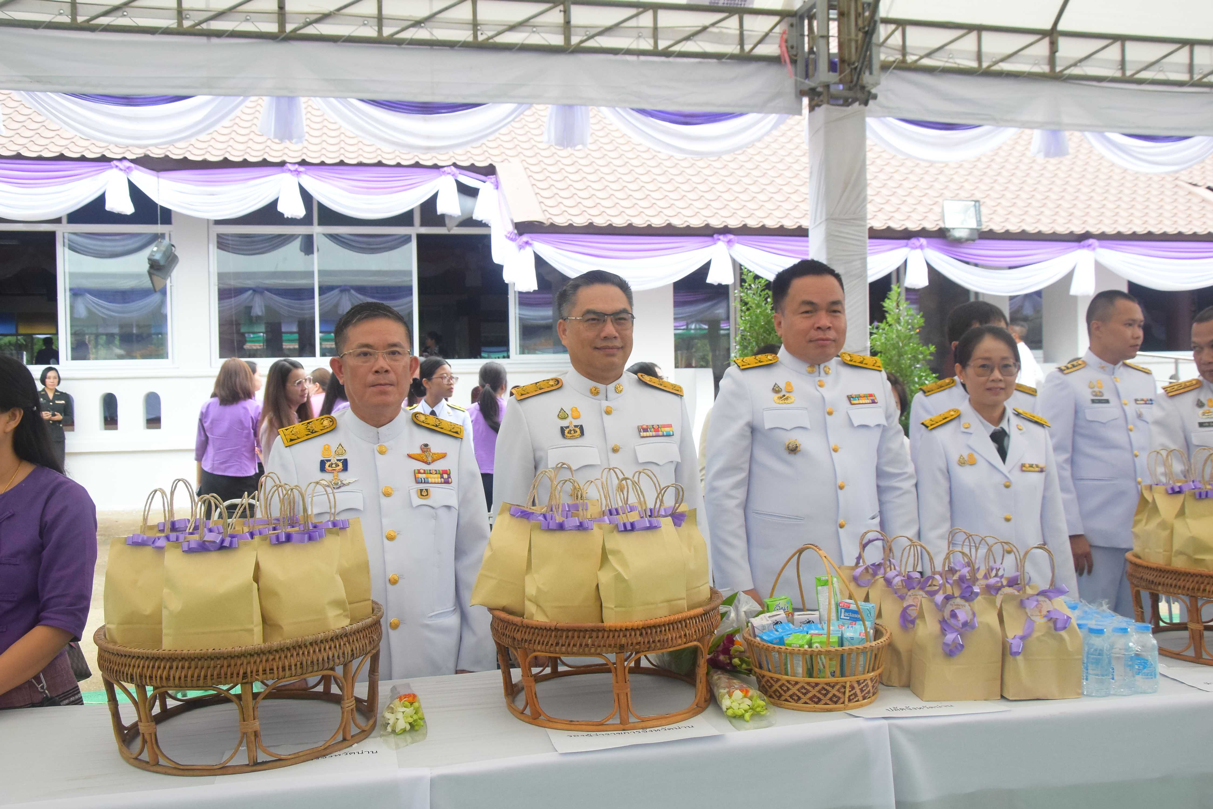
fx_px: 1062
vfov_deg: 41.7
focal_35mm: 32
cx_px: 606
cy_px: 404
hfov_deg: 59.5
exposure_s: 1/320
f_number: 9
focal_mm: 21
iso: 2000
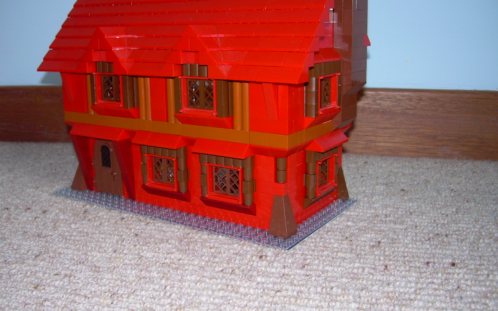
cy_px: 141
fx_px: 556
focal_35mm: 41
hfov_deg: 48.2
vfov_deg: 31.2
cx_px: 246
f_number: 2.8
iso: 50
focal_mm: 6.3
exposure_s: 1/60
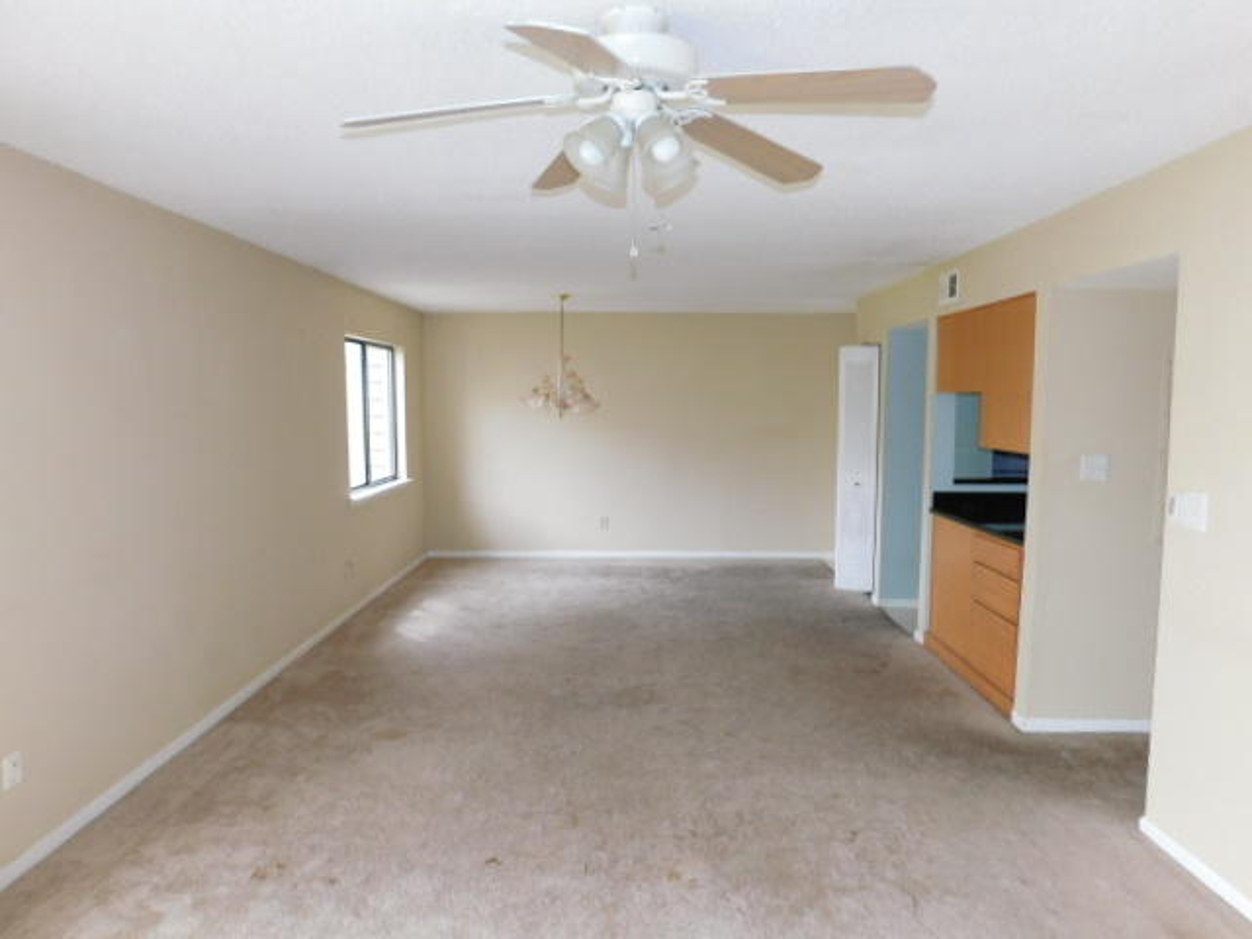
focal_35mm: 23
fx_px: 832
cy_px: 470
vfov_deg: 58.9
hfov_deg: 73.9
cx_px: 626
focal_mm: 4
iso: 200
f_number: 3
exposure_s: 1/30
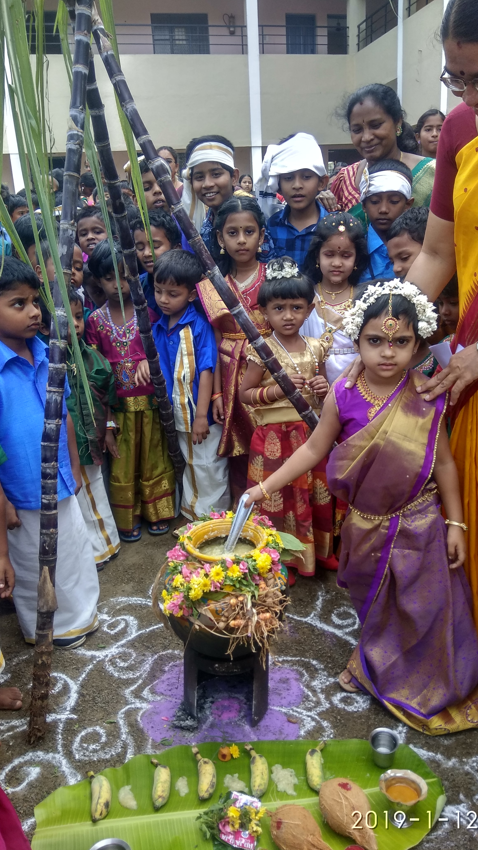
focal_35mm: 23
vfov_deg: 78.7
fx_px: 518
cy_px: 427
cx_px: 255
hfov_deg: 49.5
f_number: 2
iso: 100
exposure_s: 1/153
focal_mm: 3.57
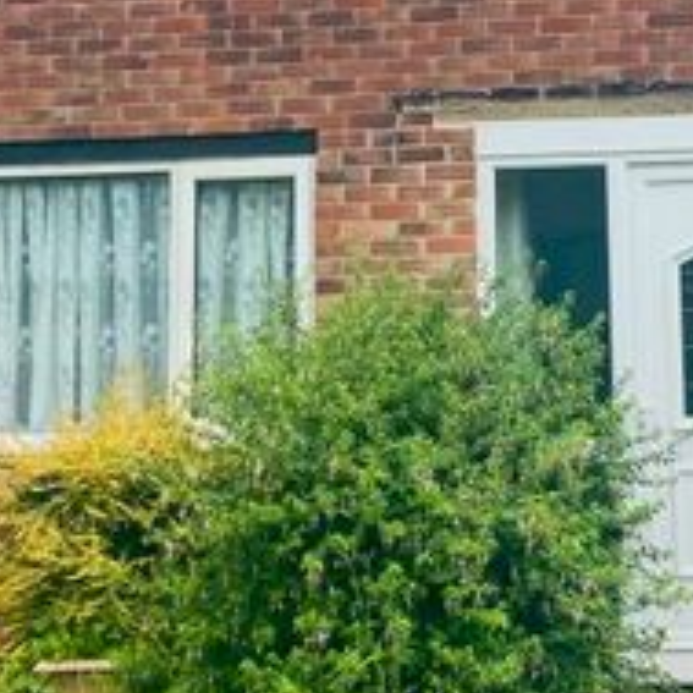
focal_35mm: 85
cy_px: 170
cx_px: 495
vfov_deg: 20.2
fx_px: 1925
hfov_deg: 20.3
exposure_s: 1/1608
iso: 32
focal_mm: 4.25
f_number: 1.8
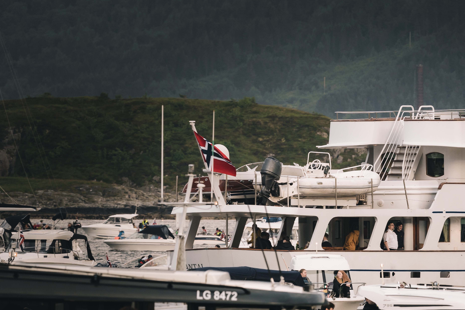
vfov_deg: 2.3
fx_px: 7698
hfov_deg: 3.5
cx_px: 366
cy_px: 212
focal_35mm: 596
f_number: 9
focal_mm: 371
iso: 800
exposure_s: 1/125
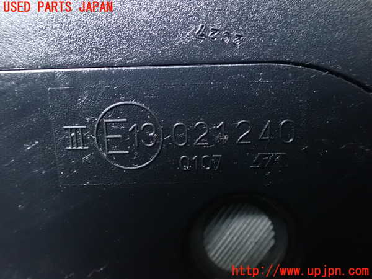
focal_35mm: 30
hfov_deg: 60.0
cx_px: 186
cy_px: 140
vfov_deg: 46.8
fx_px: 322
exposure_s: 1/13
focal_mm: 5.4
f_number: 2.3
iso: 1600
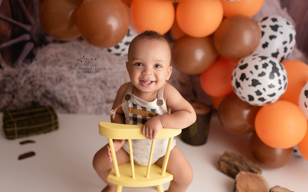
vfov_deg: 35.3
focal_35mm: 36
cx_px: 154
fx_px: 302
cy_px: 94
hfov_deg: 54.0
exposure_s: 1/200
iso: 100
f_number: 2
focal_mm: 35
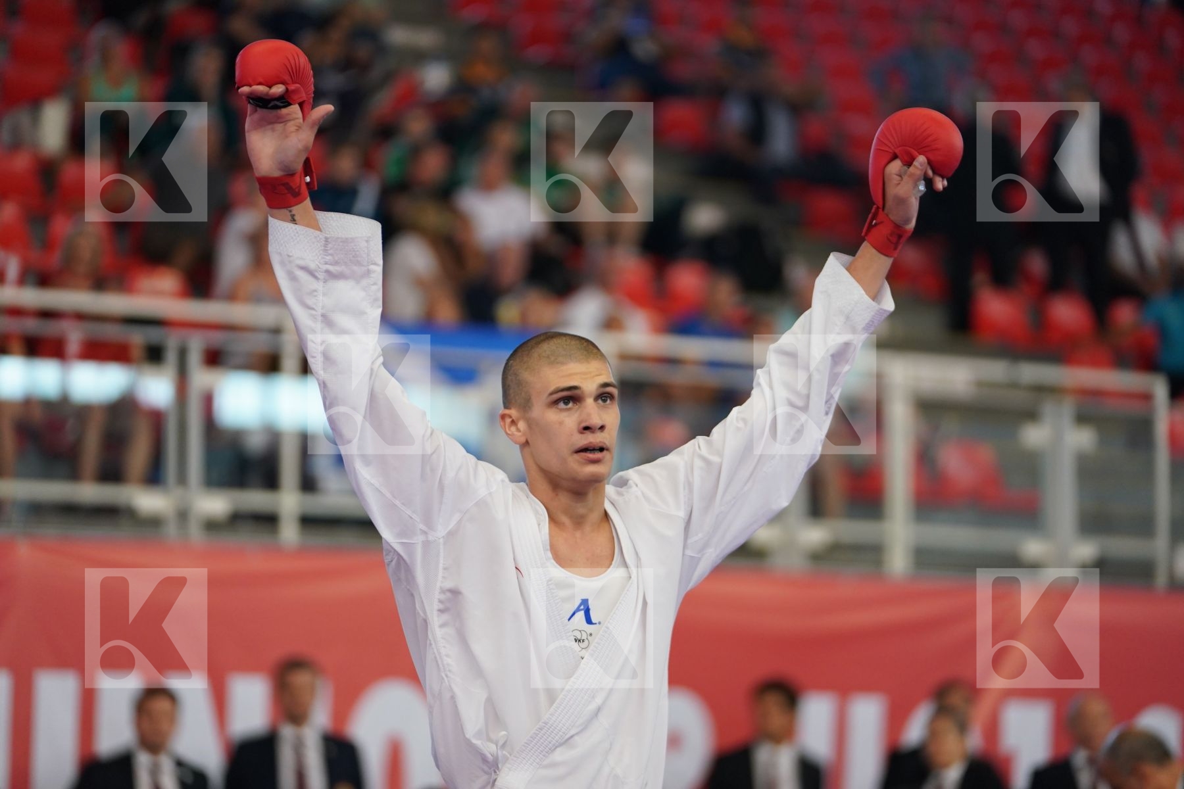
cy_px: 394
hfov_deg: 14.1
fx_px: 4801
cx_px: 592
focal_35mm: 146
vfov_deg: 9.4
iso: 1600
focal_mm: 146
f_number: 2.8
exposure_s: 1/1000
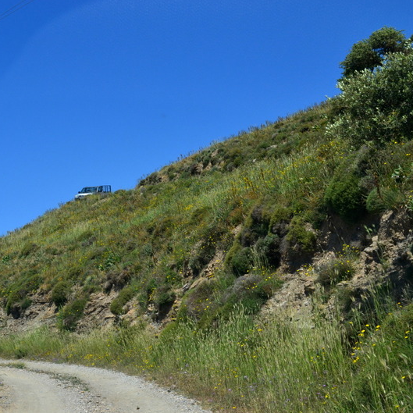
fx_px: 729
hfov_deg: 31.2
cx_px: 115
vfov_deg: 31.6
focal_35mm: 54
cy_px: 206
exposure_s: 1/500
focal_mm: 28
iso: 400
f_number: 11
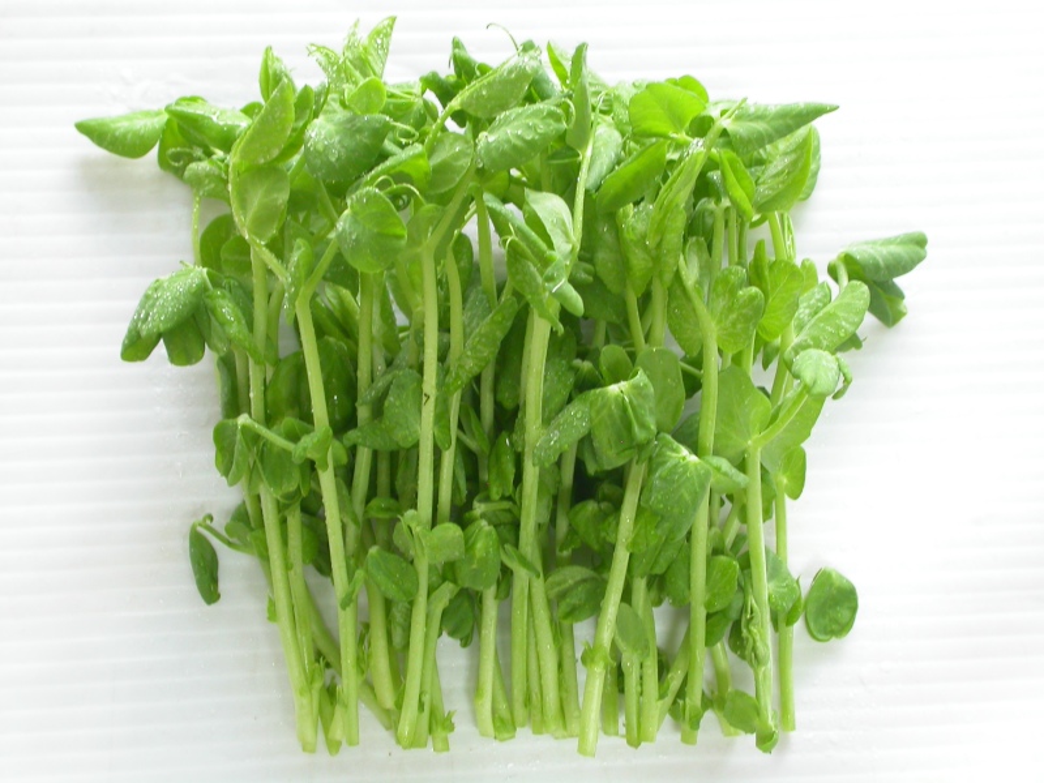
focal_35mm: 88
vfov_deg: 16.8
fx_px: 2654
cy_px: 392
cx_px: 522
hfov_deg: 22.3
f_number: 3.7
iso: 102
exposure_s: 1/4
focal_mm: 18.2
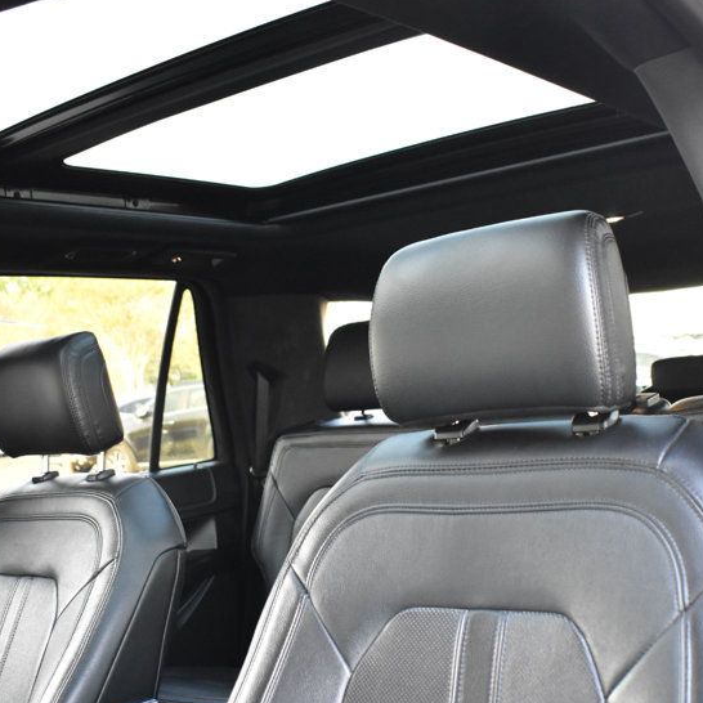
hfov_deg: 39.2
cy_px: 412
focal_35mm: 43
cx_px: 358
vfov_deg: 39.0
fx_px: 988
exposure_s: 1/125
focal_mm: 18
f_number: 4
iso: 2200
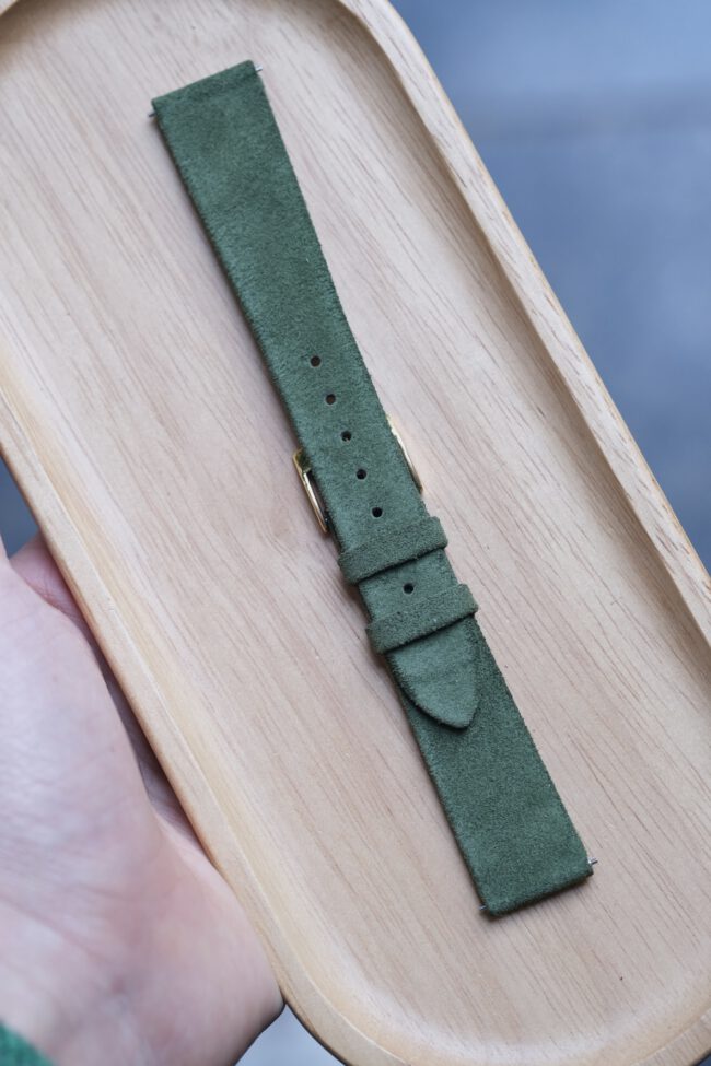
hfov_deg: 15.2
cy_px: 533
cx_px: 356
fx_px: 2666
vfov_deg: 22.6
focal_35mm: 90
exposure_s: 1/80
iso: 800
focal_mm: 60
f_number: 4.5
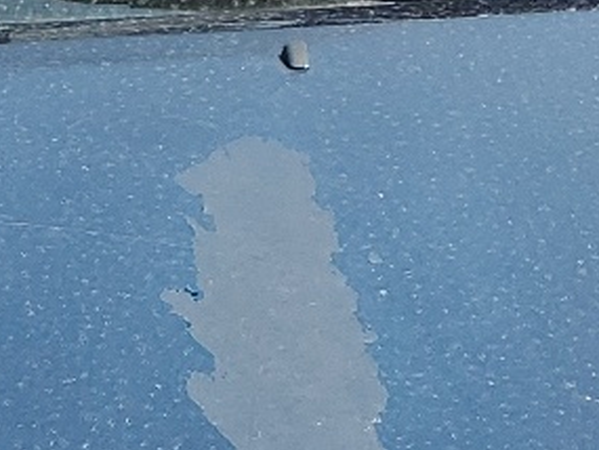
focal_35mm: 146
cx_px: -229
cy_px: 1125
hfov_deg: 13.0
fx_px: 2527
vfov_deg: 9.0
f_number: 1.5
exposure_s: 1/1250
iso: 50
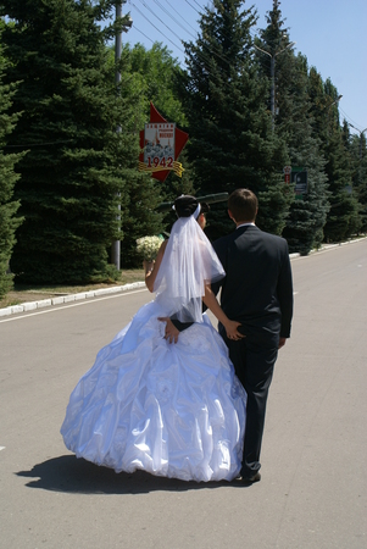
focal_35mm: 68
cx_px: 184
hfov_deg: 20.2
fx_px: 1030
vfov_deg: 29.8
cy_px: 274
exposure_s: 1/250
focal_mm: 45
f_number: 11
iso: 200
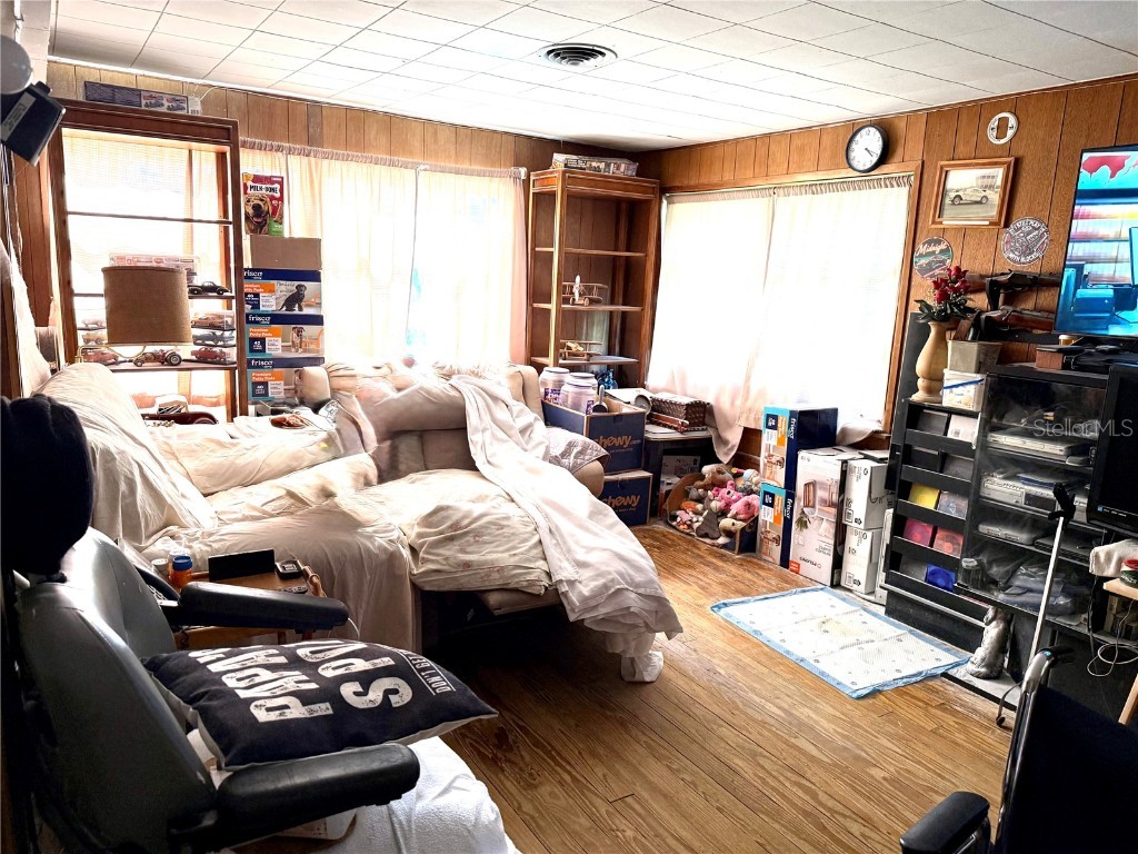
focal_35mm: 24
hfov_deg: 71.6
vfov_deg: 56.8
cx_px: 569
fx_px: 789
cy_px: 427
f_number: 1.78
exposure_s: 1/81
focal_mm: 6.76
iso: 200
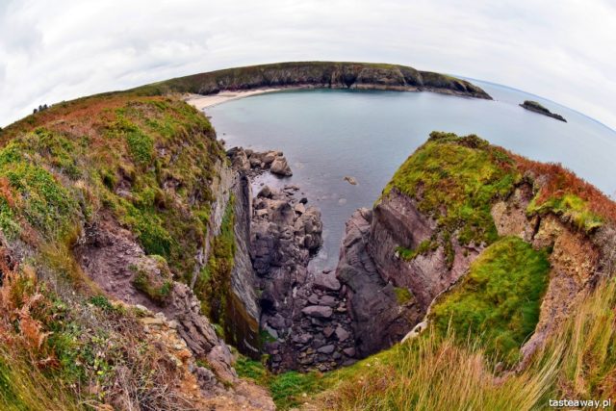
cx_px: 308
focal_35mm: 16
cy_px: 206
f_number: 8
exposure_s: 1/60
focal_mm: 10.5
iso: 560
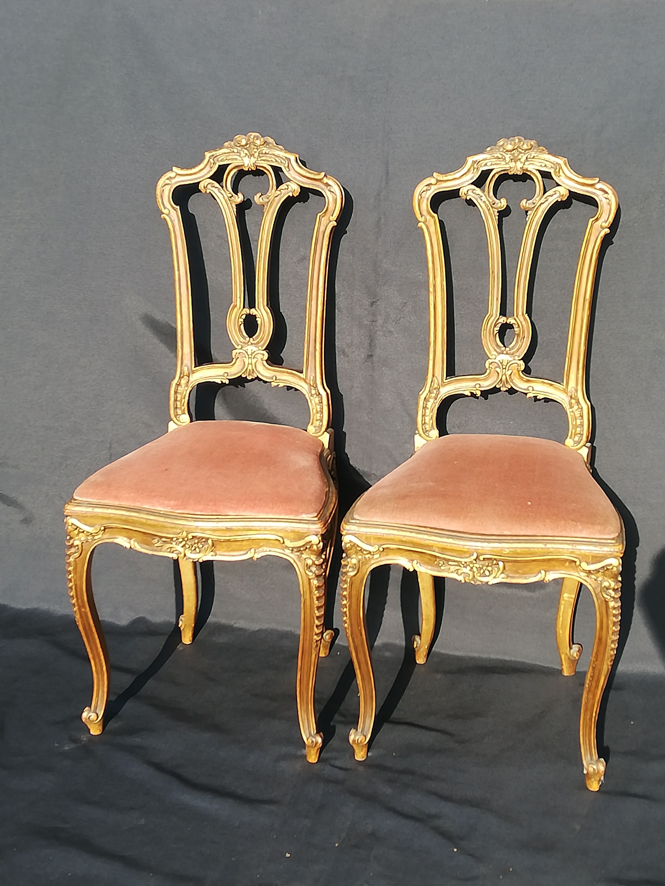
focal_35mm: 56
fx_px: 1434
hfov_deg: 26.1
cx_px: 332
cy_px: 443
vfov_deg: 34.3
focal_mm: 3.81
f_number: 2.2
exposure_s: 1/216
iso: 50
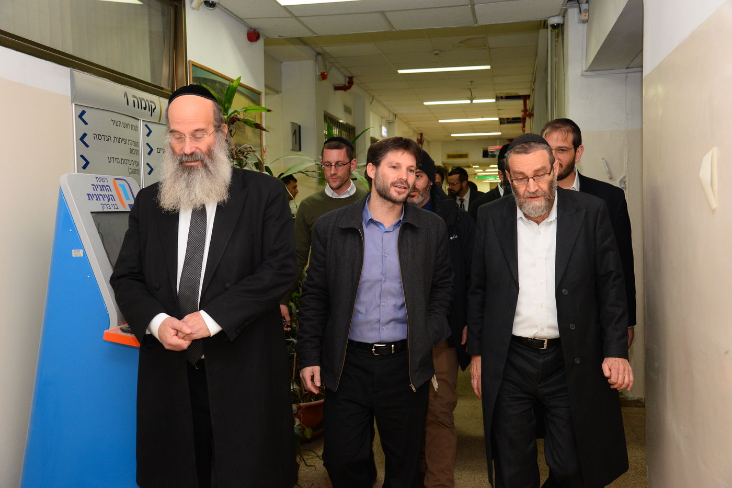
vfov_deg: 35.0
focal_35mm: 38
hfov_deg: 50.7
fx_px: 773
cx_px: 366
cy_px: 244
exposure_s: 1/125
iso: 2000
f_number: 5.6
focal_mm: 38
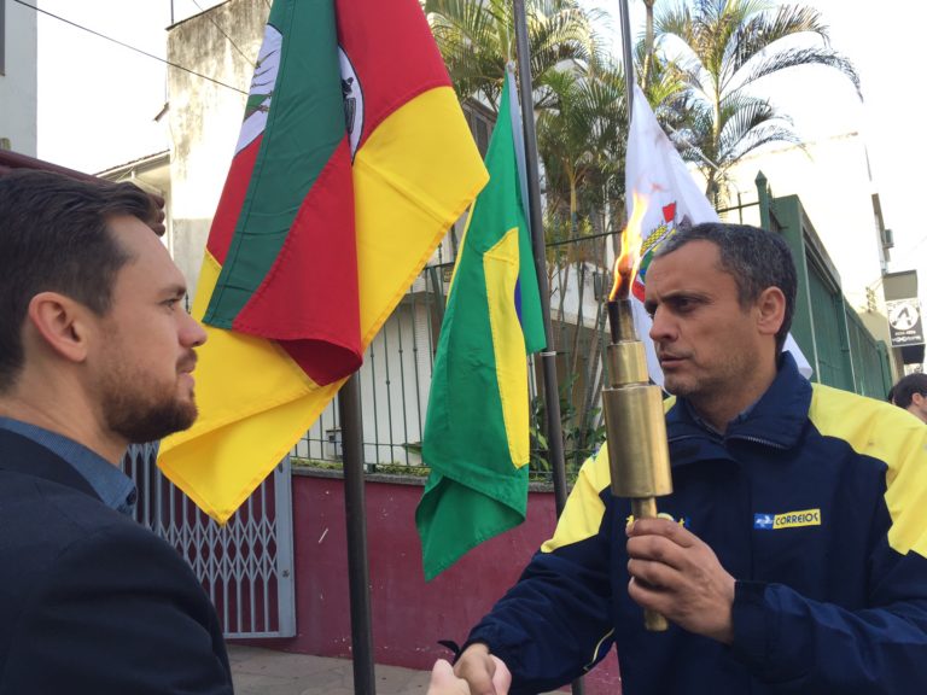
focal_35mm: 29
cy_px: 348
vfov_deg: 48.2
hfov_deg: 61.7
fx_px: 777
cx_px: 464
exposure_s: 1/246
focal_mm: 4.15
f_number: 2.2
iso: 32
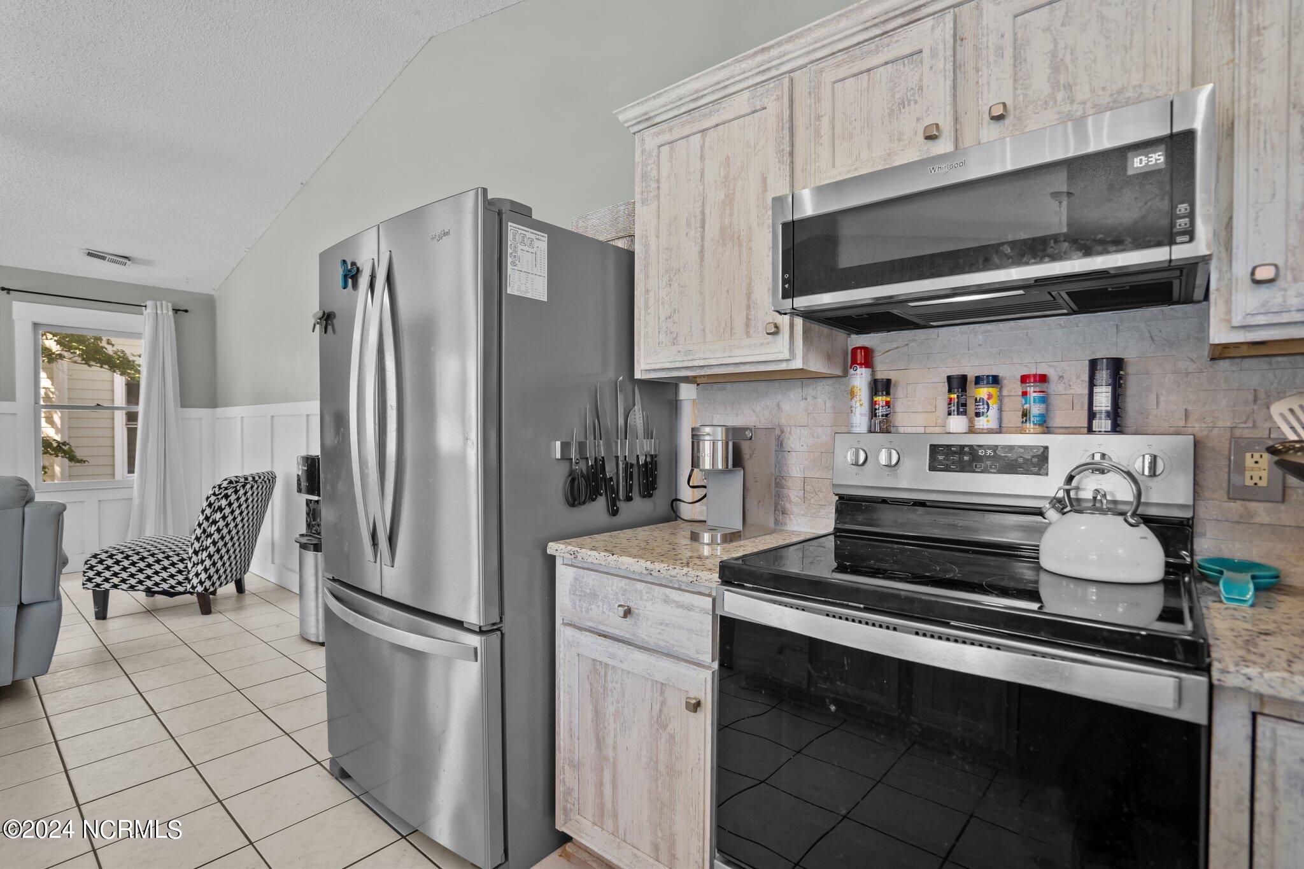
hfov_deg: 96.7
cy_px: 434
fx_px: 579
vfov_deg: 73.7
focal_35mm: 16
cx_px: 652
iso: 320
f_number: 4
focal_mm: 16
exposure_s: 1/30
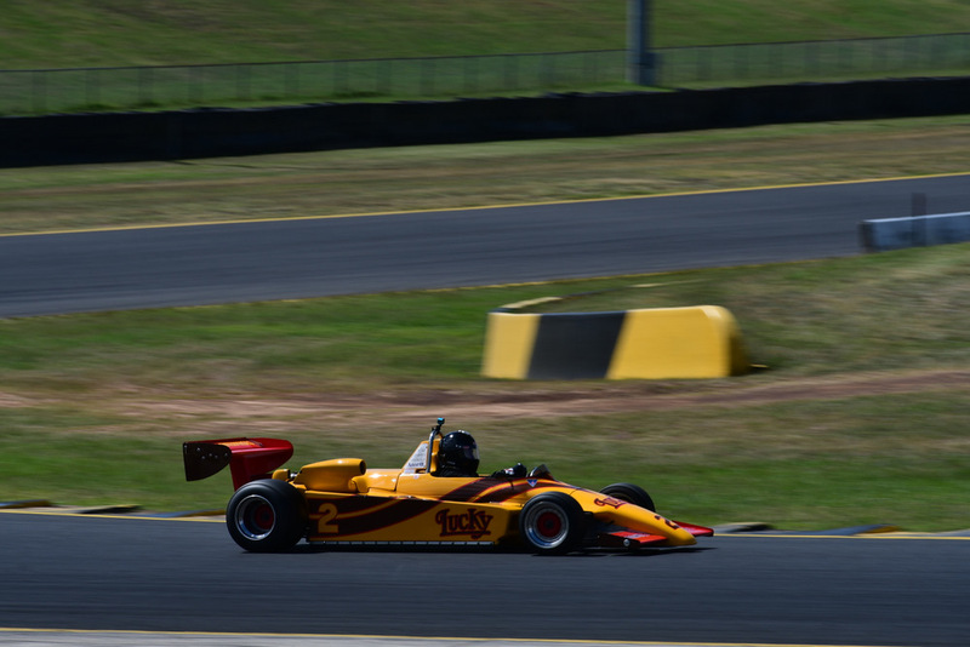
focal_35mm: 300
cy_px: 324
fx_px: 8086
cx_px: 485
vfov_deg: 4.6
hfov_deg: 6.9
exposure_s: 1/160
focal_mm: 200
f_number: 14
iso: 100
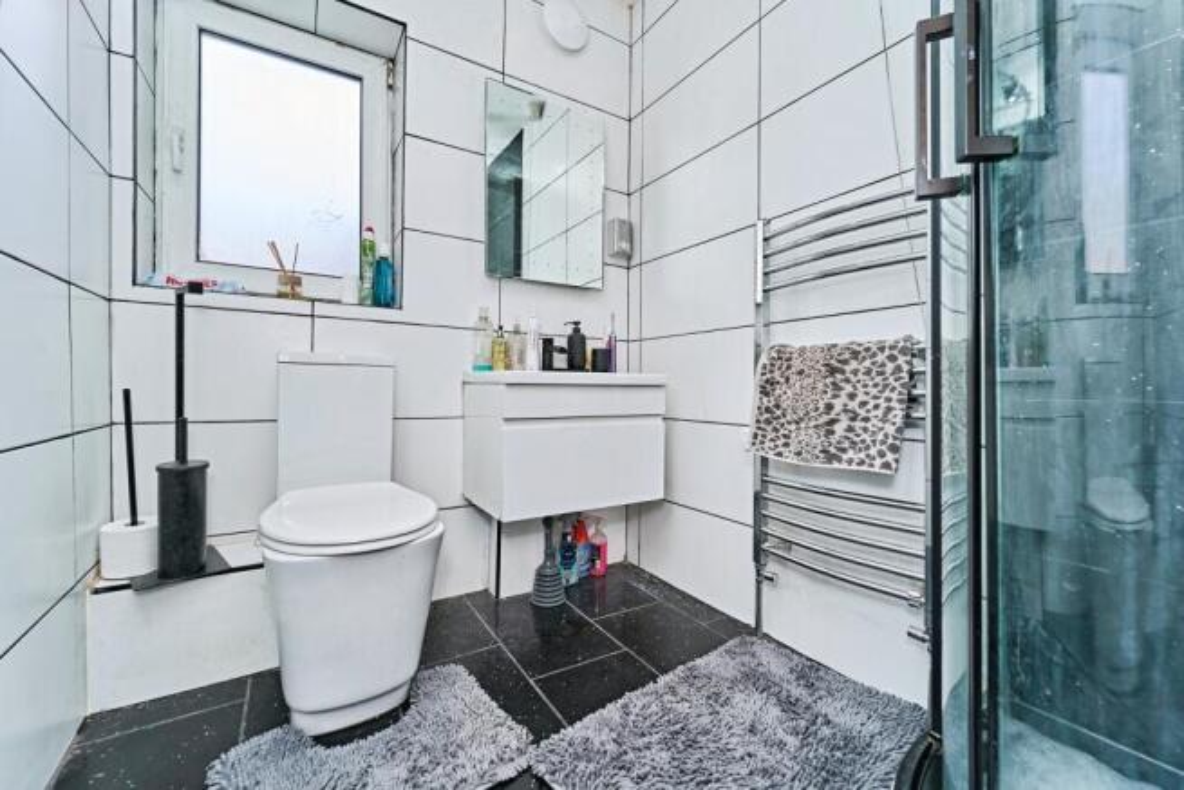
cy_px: 395
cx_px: 592
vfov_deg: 81.2
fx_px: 461
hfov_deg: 104.2
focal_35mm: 14
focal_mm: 14
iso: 200
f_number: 8
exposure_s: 1/40
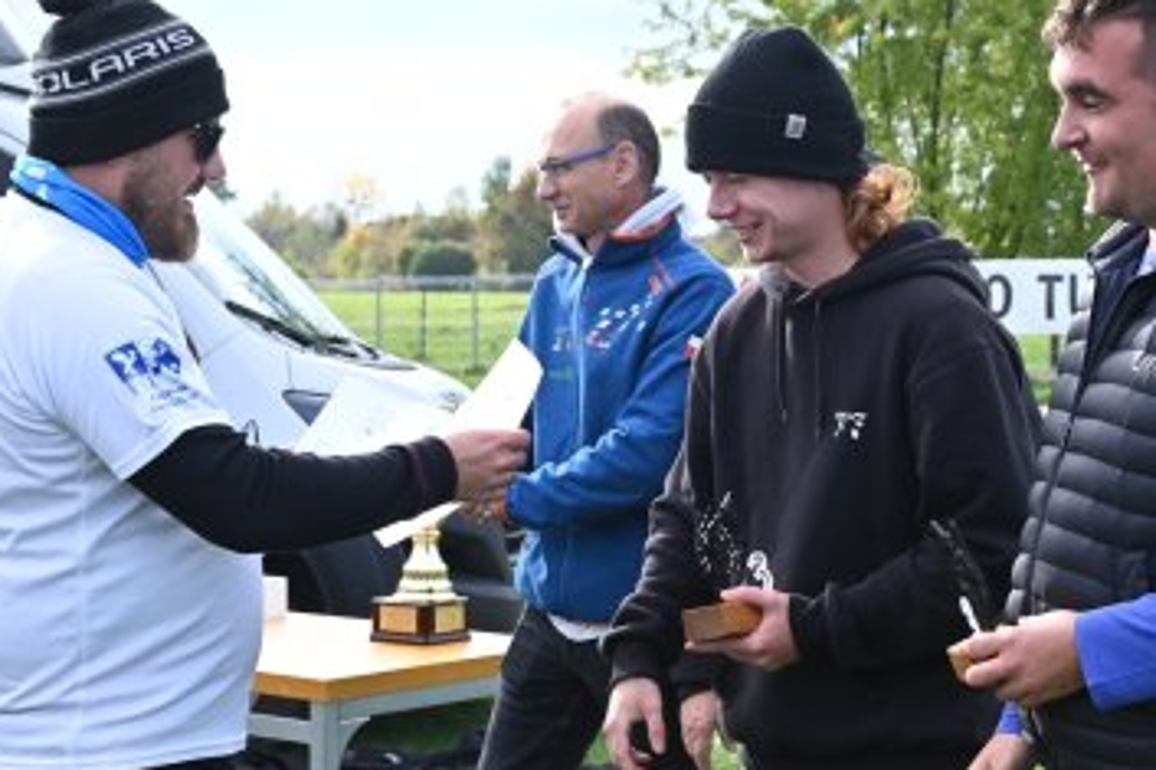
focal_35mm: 89
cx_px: 662
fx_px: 2856
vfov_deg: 15.3
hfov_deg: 22.9
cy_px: 482
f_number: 11
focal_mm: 42
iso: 800
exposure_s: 1/500
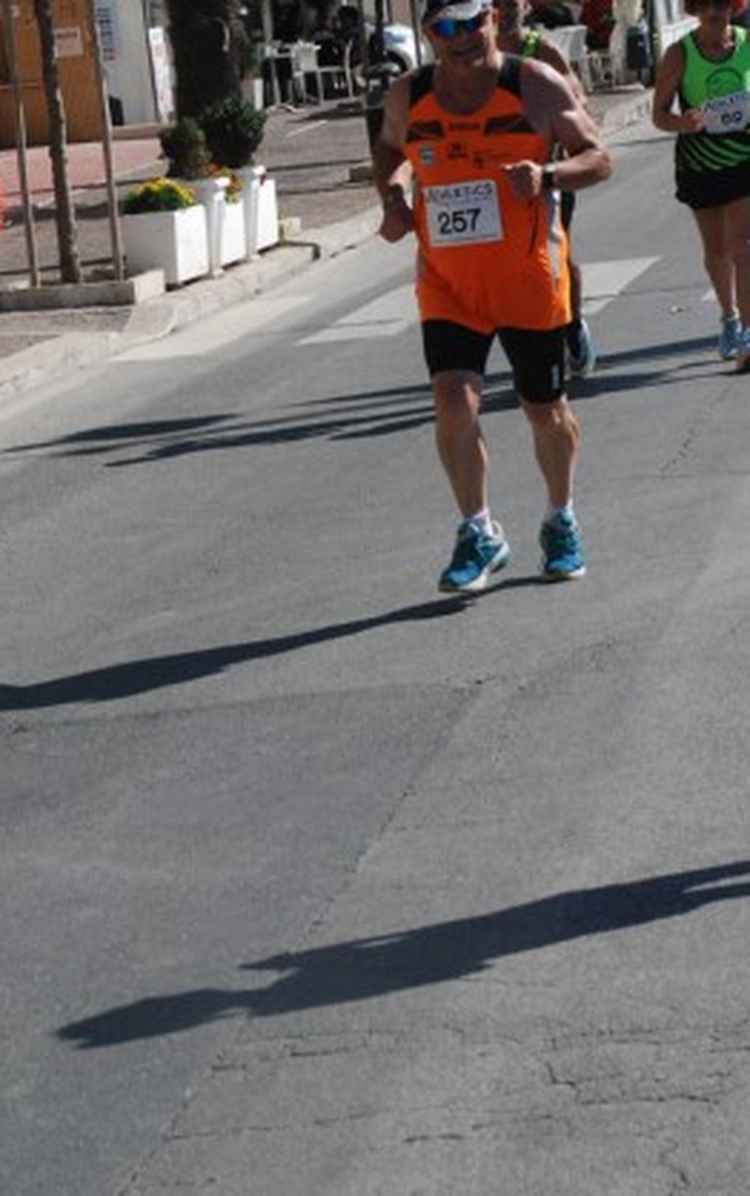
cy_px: 449
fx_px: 4732
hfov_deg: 9.1
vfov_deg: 14.4
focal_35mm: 145
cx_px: 339
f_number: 8
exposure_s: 1/2000
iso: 1000
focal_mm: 66
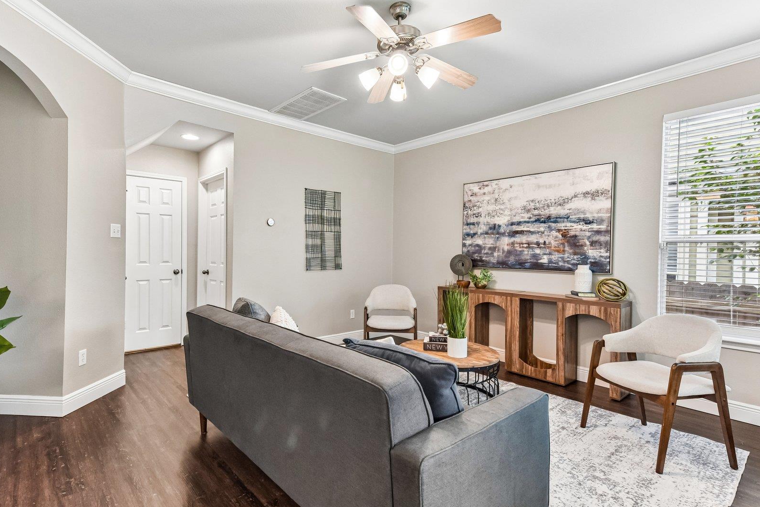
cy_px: 254
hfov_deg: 89.7
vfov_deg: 67.4
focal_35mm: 18
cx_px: 340
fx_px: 380
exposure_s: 1/15
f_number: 8
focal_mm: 14
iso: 800
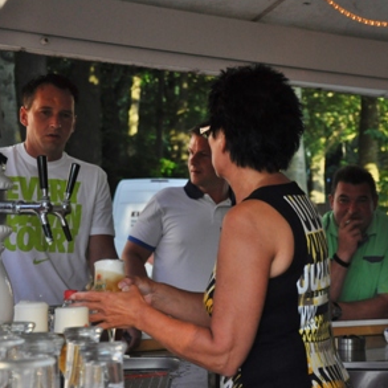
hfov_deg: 22.0
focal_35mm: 78
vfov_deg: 22.2
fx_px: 989
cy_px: 193
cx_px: 283
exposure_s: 1/800
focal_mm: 40
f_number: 4.5
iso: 800
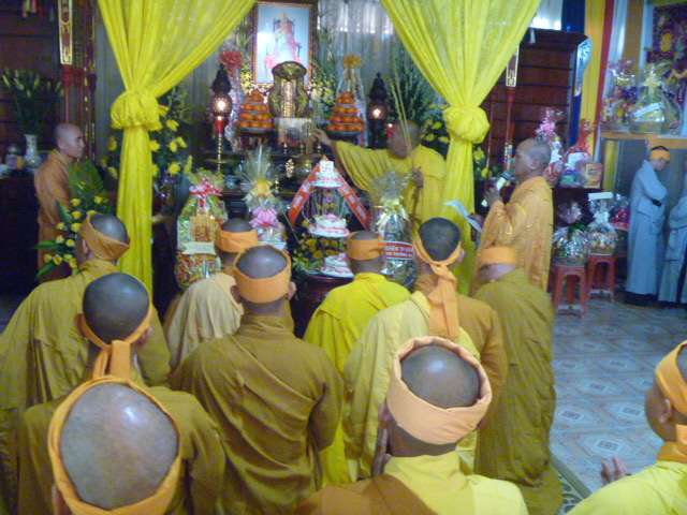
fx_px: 695
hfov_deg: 52.6
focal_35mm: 35
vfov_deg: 40.7
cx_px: 344
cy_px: 258
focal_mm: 6.3
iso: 800
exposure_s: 1/13
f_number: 3.5
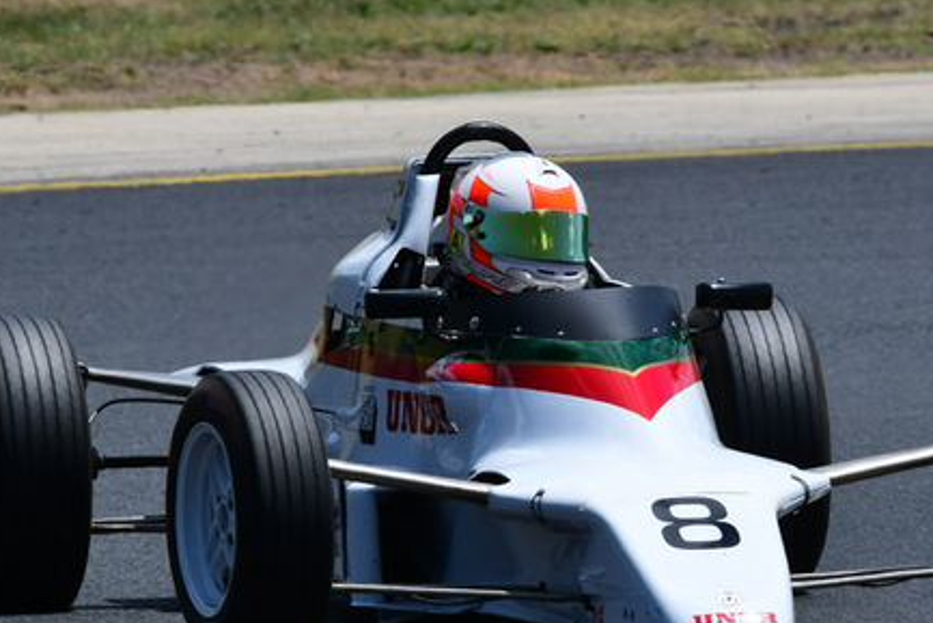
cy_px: 328
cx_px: 640
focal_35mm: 1026
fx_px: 26598
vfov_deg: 1.3
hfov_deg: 2.0
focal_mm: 370
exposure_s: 1/640
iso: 320
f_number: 13
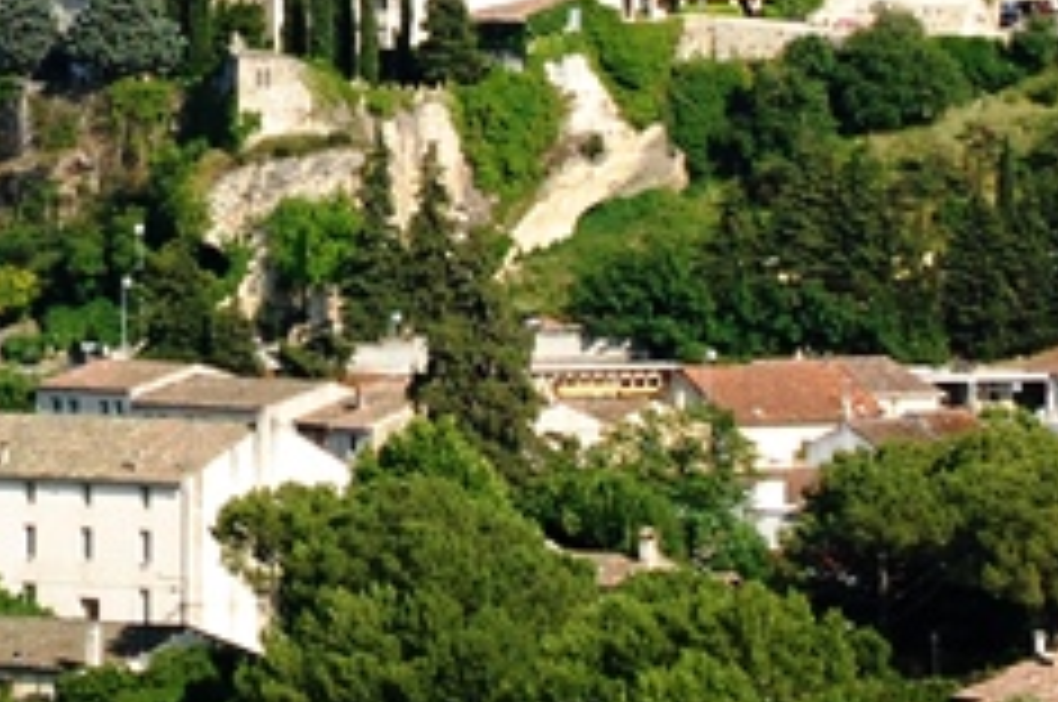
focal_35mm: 274
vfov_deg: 5.0
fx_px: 8031
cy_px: -173
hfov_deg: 7.5
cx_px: -149
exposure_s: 1/250
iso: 200
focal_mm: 55
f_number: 8
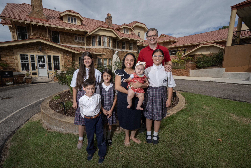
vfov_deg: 73.8
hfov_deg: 96.7
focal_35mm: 16
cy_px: 84
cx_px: 126
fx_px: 112
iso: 250
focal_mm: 16
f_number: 16
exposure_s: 1/200
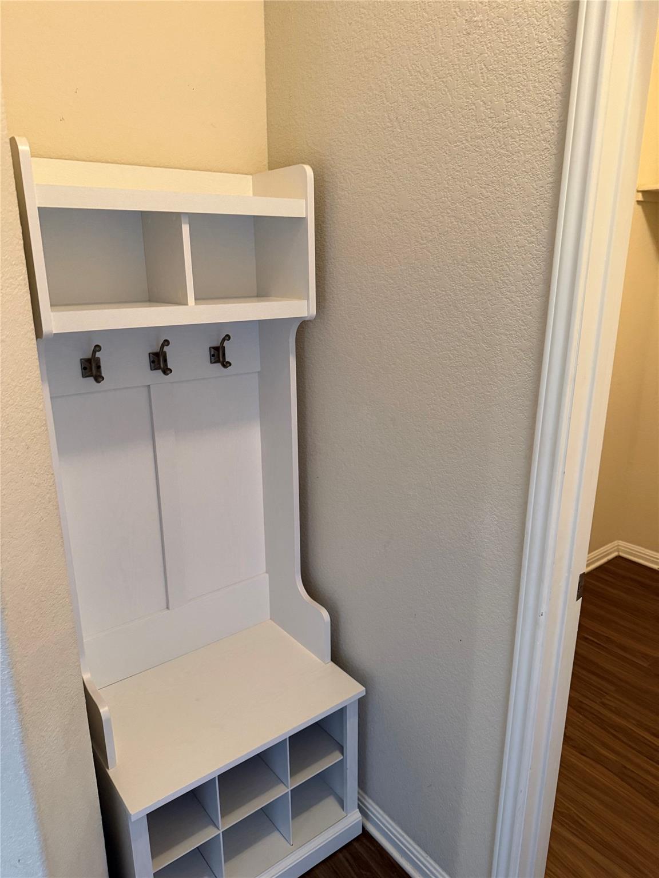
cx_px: 330
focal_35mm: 24
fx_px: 609
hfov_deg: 56.8
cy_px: 439
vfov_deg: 71.6
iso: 400
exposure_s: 1/60
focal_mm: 6.76
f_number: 1.78
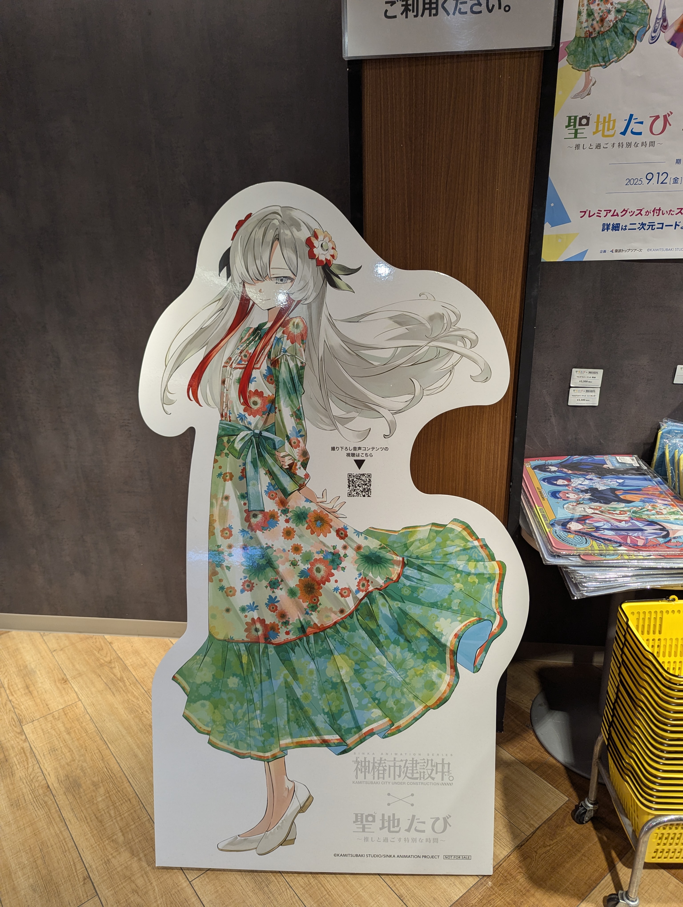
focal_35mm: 24
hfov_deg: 56.9
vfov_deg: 71.5
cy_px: 454
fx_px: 630
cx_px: 342
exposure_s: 1/100
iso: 120
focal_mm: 6.81
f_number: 1.85
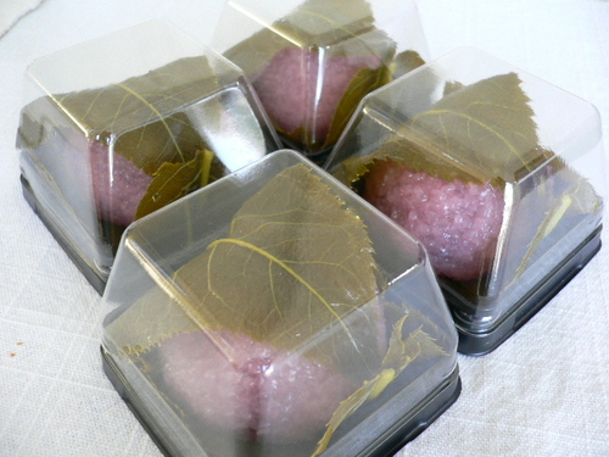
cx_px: 304
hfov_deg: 52.6
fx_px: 616
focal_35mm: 35
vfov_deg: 40.7
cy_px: 228
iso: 100
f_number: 2.8
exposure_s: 1/15
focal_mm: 5.8
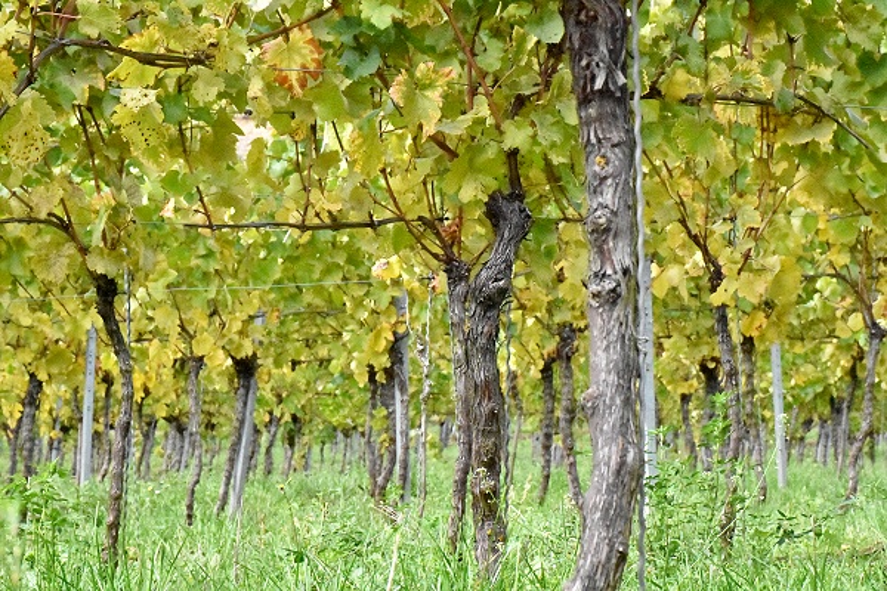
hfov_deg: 18.2
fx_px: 2772
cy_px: 296
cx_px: 444
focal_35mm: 112
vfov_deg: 12.2
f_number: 14
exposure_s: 1/3200
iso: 12800
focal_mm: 75
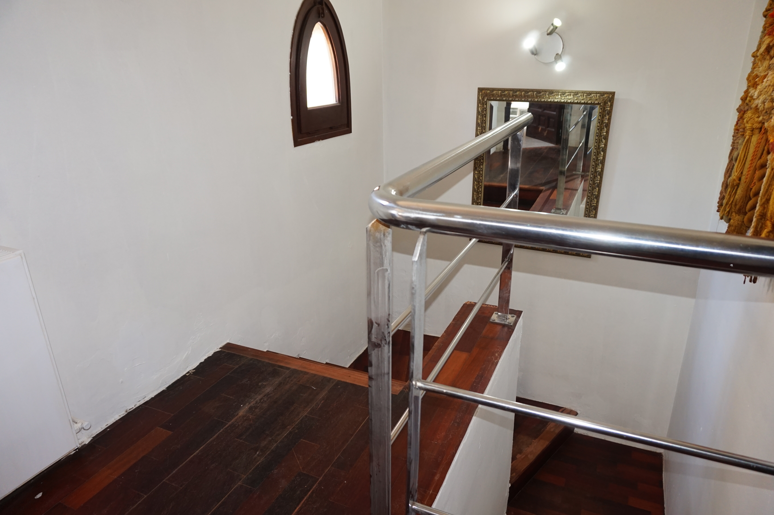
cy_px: 258
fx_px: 516
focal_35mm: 24
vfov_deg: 53.1
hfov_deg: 73.8
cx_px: 387
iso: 500
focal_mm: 16
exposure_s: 1/60
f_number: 4
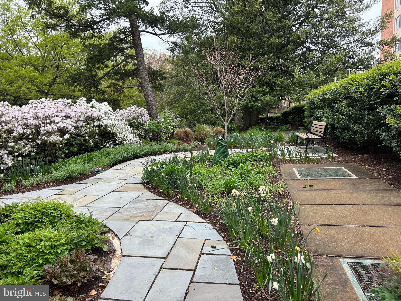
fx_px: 301
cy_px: 150
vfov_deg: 53.1
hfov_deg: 67.3
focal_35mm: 26
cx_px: 200
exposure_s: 1/654
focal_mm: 5.7
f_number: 1.5
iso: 50
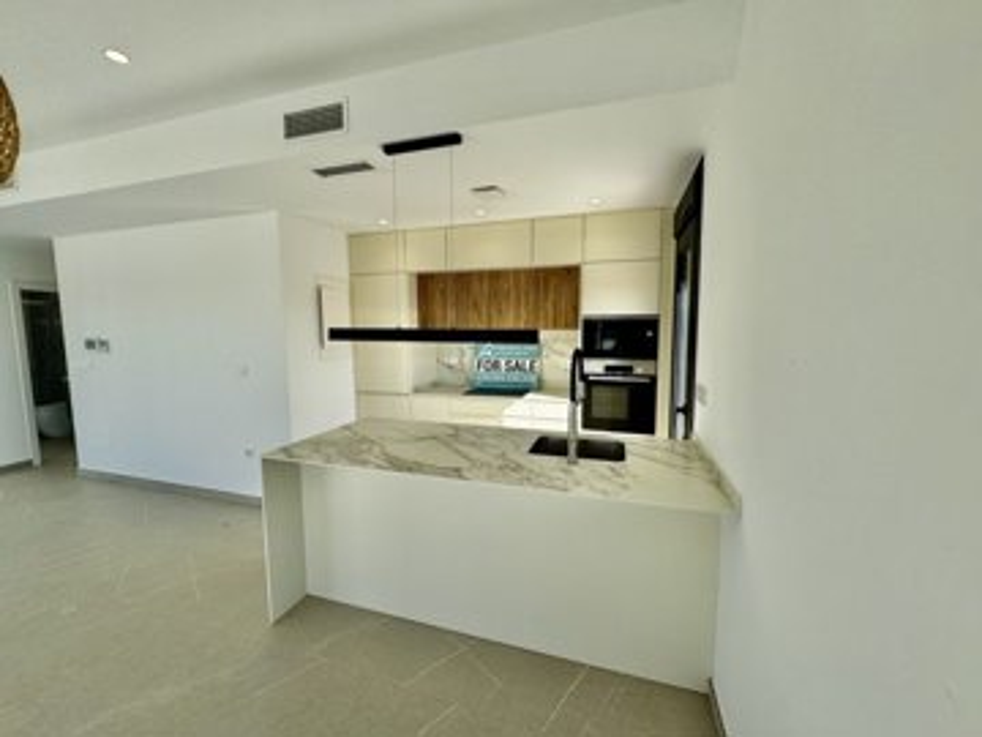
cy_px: 368
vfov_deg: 85.7
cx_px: 491
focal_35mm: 14
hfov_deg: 102.1
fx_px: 397
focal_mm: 2.22
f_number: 2.2
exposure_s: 1/470
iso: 40
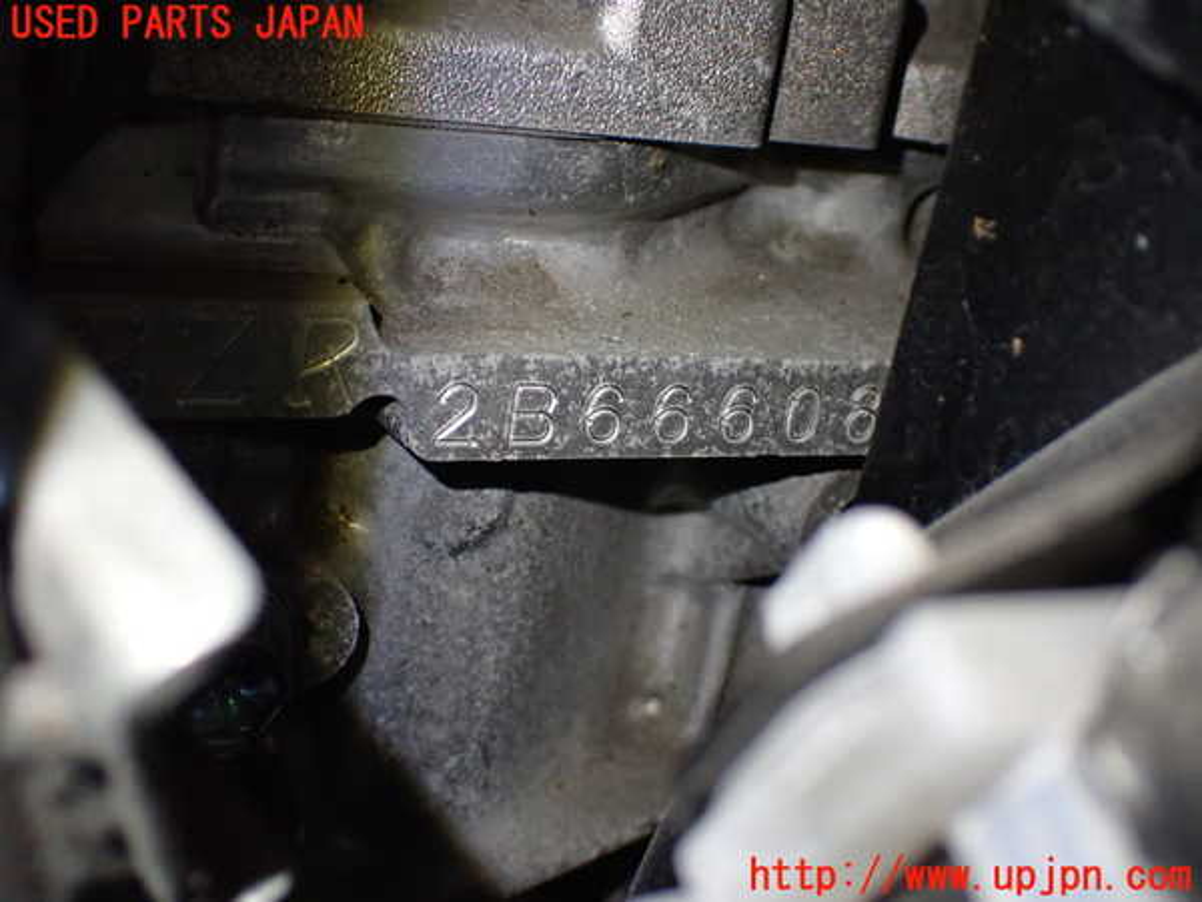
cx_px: 601
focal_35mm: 47
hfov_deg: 40.4
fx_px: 1632
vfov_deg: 30.9
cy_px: 451
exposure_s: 1/60
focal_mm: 8.4
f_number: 3.1
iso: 800
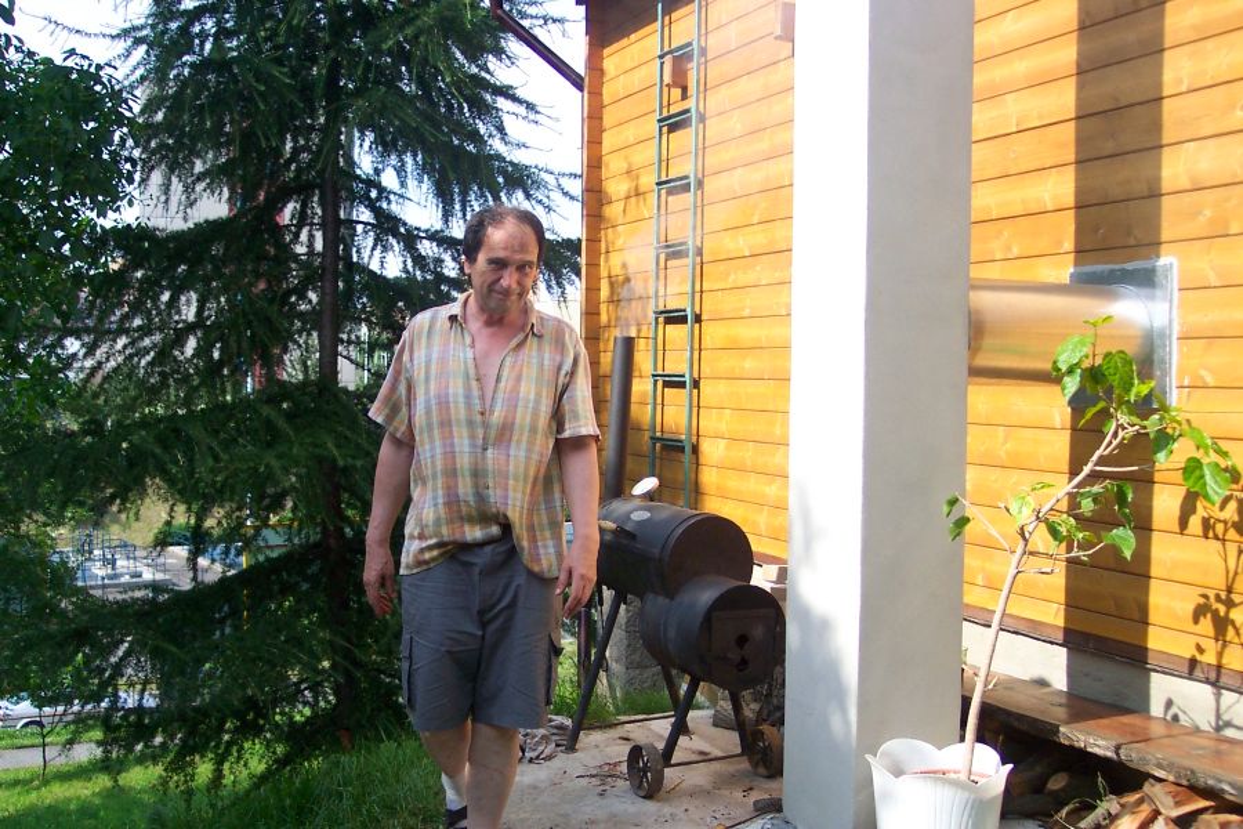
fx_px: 1312
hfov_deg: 50.7
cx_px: 622
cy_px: 414
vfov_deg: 35.1
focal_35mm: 38
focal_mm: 8
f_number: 2.8
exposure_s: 1/700
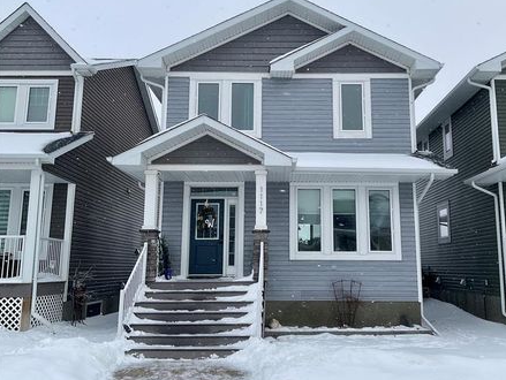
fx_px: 483
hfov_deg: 55.2
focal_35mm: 33
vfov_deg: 43.0
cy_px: 185
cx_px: 284
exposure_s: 1/1055
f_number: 1.8
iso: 16
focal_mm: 3
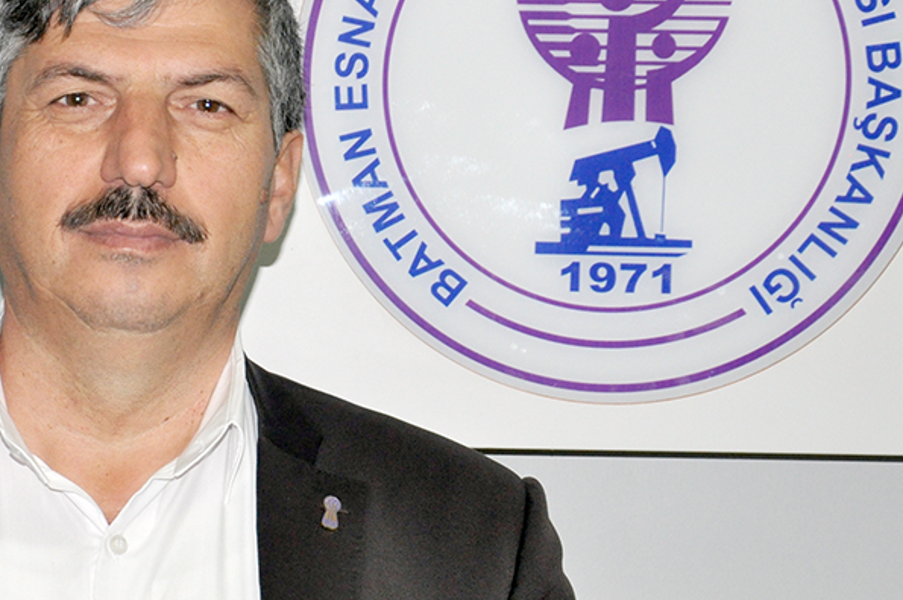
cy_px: 354
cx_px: 124
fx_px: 3131
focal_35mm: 125
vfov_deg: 10.9
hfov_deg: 16.2
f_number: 4.8
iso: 800
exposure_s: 1/60
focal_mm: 42
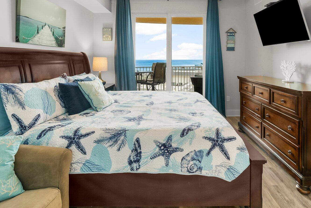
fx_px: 173
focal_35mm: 20
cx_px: 172
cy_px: 58
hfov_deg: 83.7
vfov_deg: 59.5
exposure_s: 1/4
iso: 400
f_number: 9
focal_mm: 13
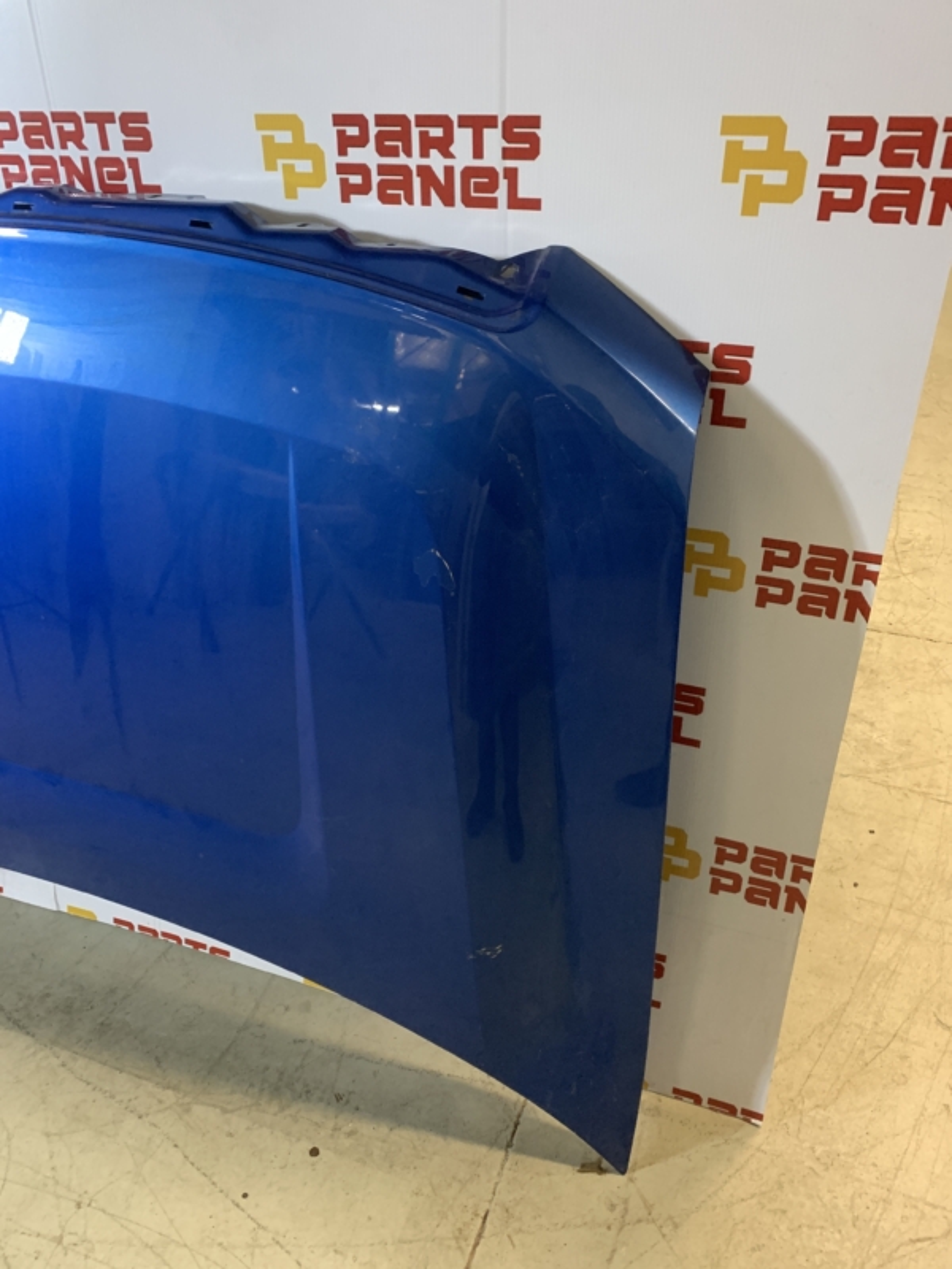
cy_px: 634
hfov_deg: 53.1
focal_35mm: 26
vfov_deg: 67.3
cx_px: 476
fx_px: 953
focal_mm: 4.25
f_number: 1.8
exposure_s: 1/40
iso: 320
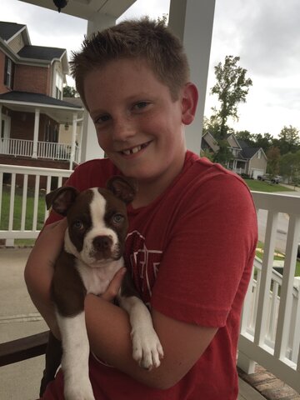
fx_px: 335
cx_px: 150
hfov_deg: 48.2
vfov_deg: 61.7
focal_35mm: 29
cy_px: 200
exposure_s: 1/706
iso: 32
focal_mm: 4.15
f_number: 2.2
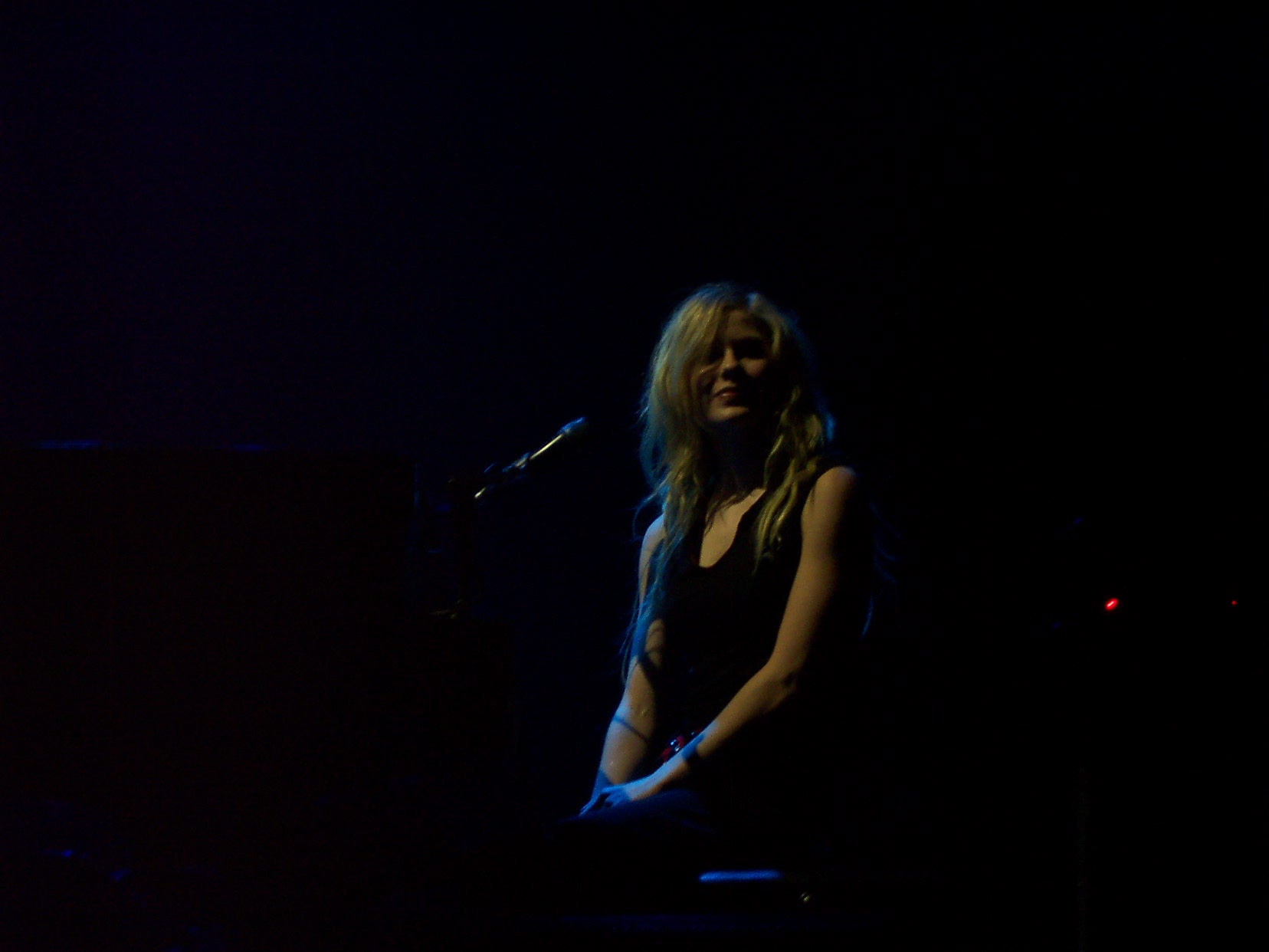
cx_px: 634
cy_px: 476
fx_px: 4069
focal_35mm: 111
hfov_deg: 17.7
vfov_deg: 13.3
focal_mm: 16.8
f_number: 4.8
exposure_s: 1/90
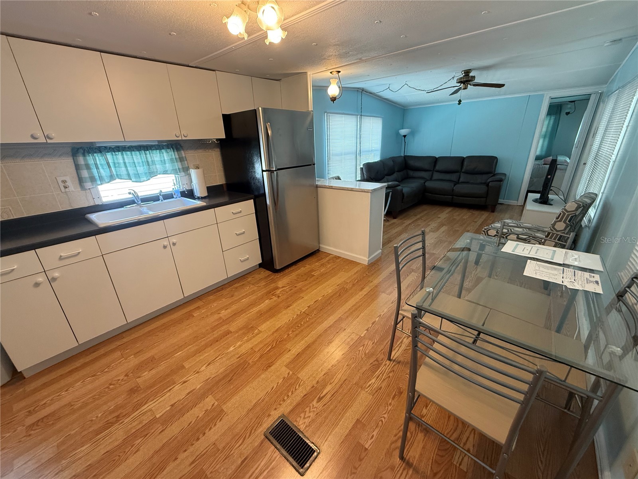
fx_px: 258
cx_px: 319
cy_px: 240
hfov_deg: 102.1
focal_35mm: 14
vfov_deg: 85.7
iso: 400
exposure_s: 1/120
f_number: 2.2
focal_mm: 2.22
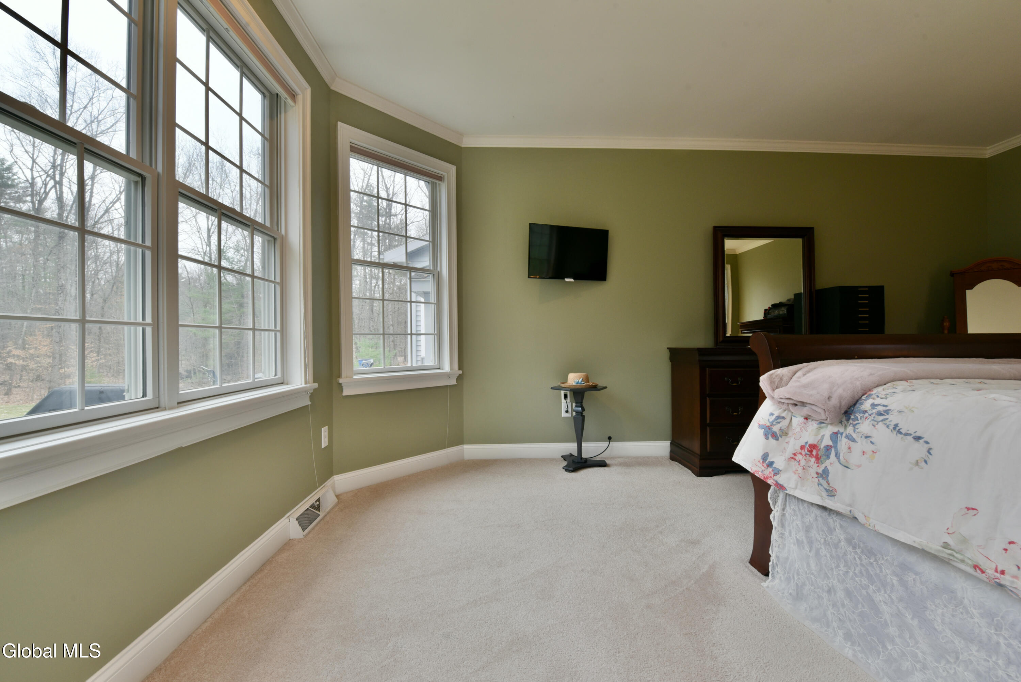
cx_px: 510
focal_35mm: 14
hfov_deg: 104.2
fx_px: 397
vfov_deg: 81.3
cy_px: 341
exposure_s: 1/25
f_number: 11
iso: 800
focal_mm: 14
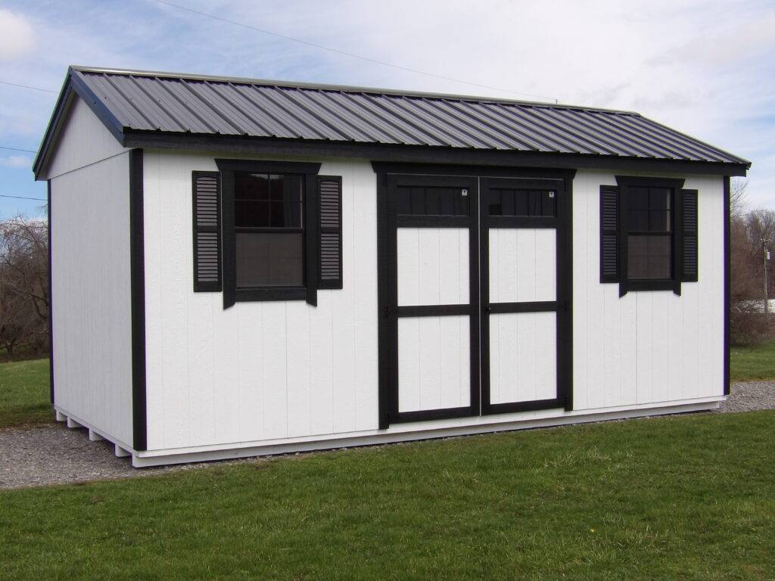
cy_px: 290
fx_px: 1030
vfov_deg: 31.5
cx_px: 388
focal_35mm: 46
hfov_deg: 41.2
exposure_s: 1/176
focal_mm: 8.2
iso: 100
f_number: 7.6
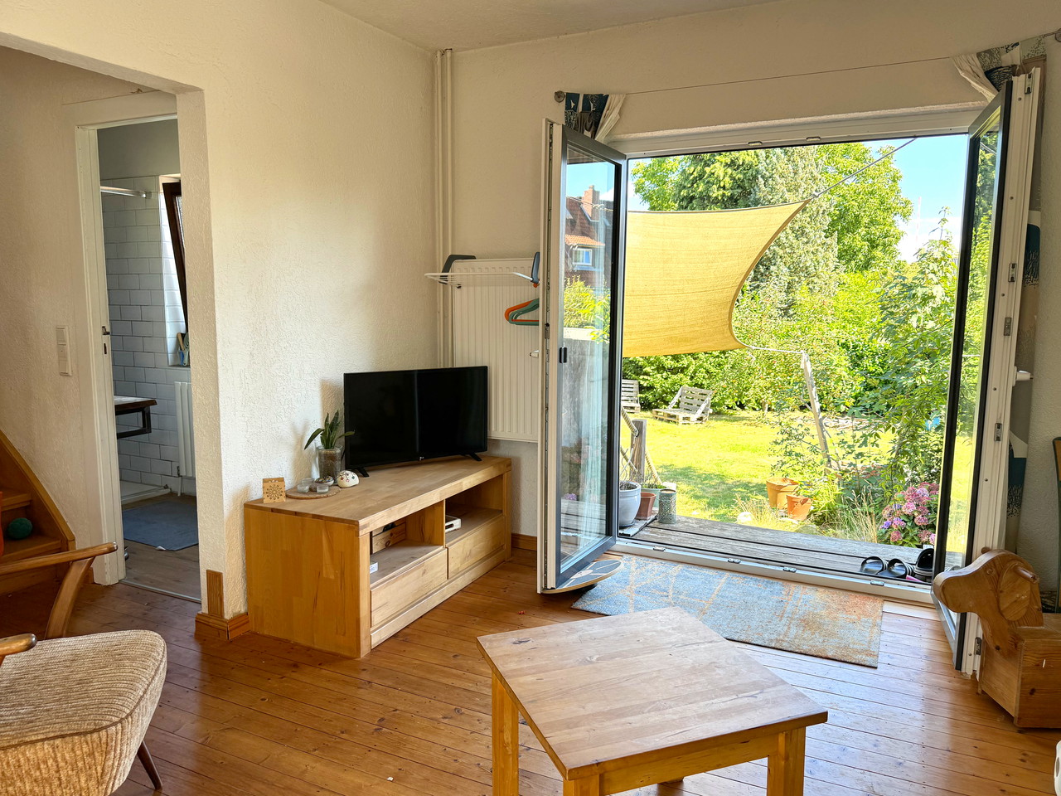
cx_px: 530
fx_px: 736
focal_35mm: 24
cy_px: 398
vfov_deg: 56.8
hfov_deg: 71.6
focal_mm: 6.76
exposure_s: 1/305
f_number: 1.78
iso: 80
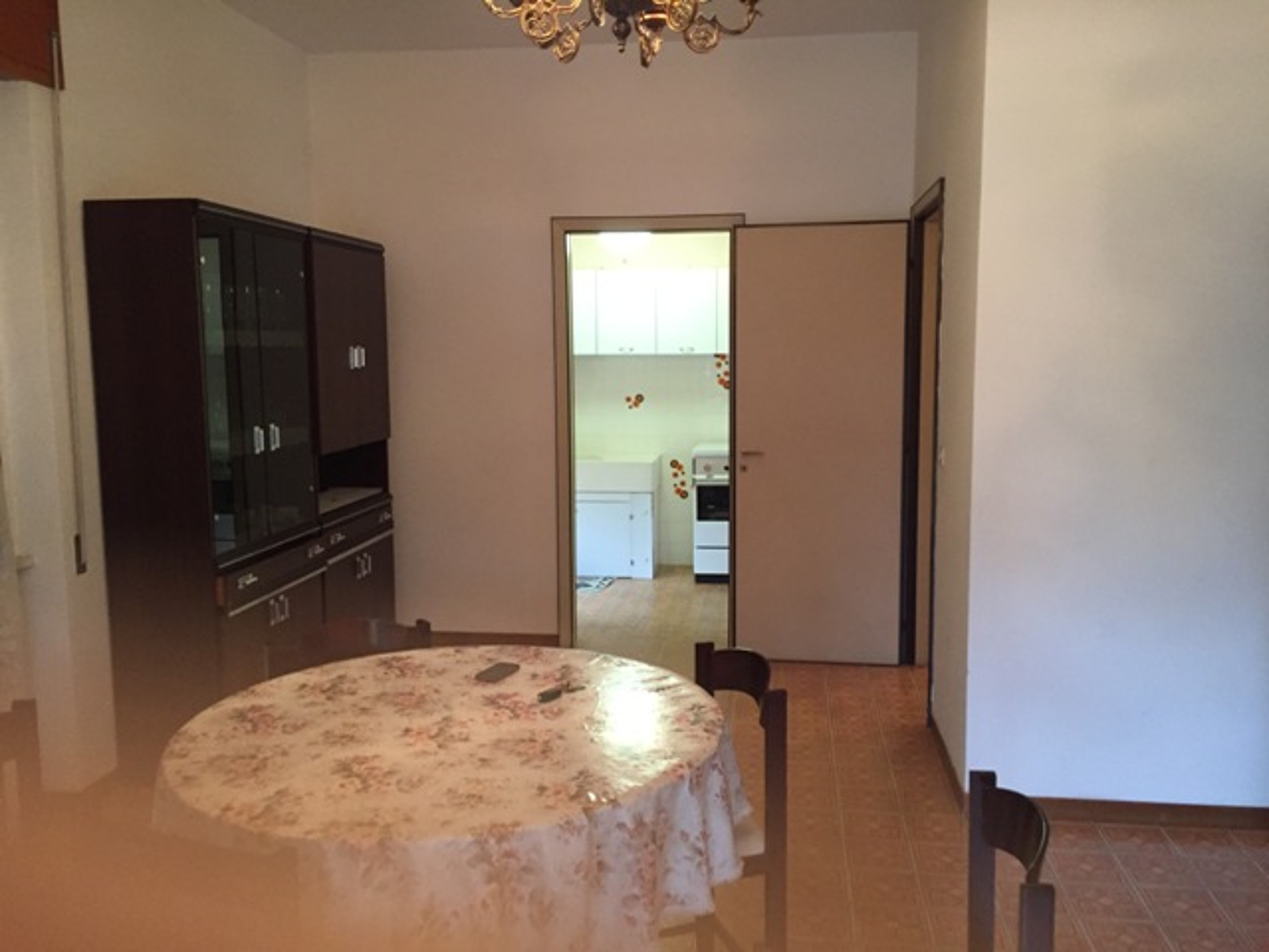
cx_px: 634
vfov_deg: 48.2
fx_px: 1063
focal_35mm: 29
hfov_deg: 61.7
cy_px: 476
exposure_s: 1/25
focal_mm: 4.15
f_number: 2.2
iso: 250
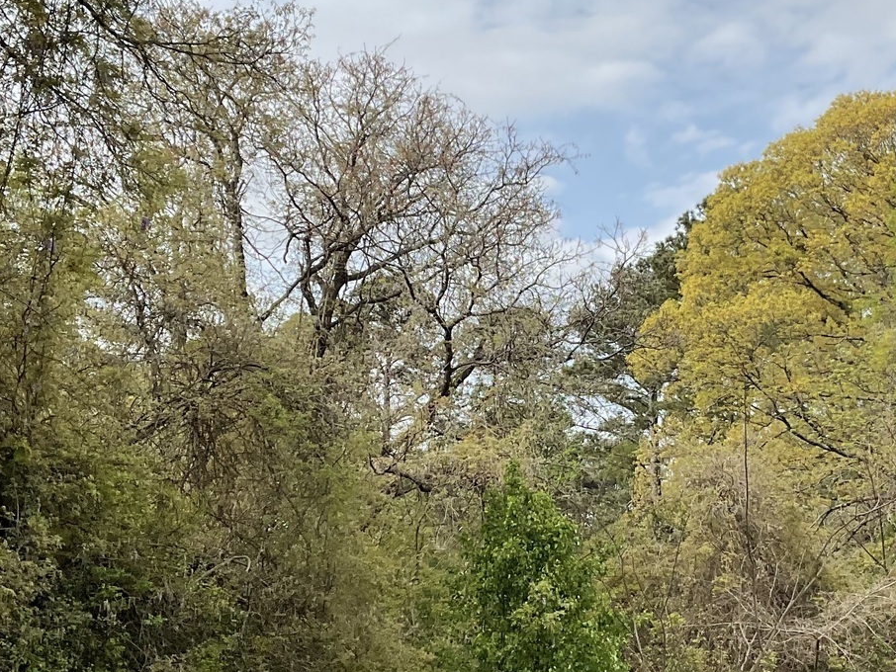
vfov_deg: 22.9
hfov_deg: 30.0
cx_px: 620
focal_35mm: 64
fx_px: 1657
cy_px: 373
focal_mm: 3
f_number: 1.8
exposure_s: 1/1250
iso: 16
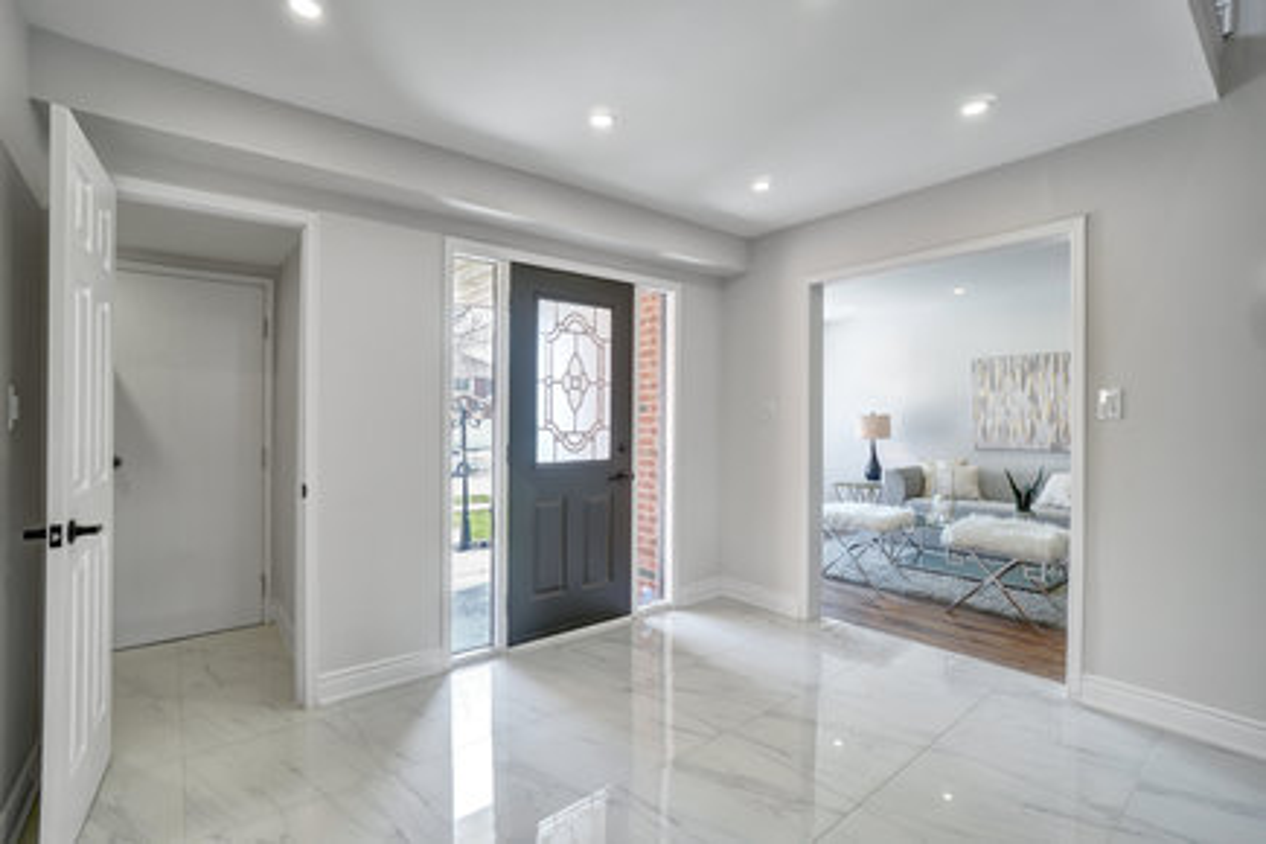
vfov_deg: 77.3
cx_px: 633
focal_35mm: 15
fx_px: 527
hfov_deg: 100.4
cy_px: 422
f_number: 8
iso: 100
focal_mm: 10
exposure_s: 1/15
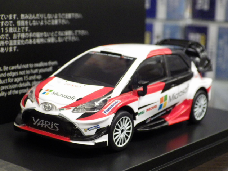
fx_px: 580
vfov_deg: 16.8
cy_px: 85
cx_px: 114
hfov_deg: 22.2
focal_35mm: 88
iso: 1000
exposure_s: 1/30
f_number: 4.4
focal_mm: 15.6
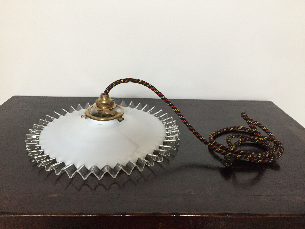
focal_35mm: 29
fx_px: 256
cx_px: 152
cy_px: 114
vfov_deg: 48.2
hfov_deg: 61.7
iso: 200
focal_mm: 4.15
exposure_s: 1/33
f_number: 2.2
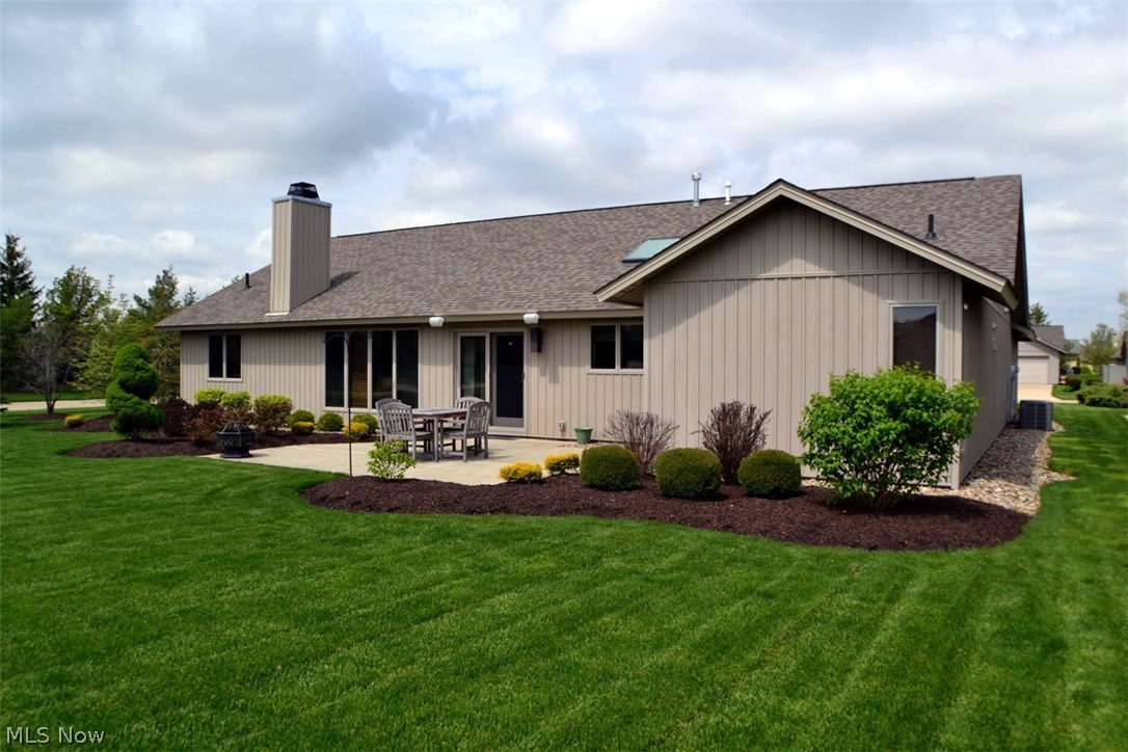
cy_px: 376
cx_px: 564
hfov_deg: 57.2
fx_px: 1034
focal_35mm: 33
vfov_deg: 40.0
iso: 100
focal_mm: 22
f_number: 8
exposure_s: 1/250
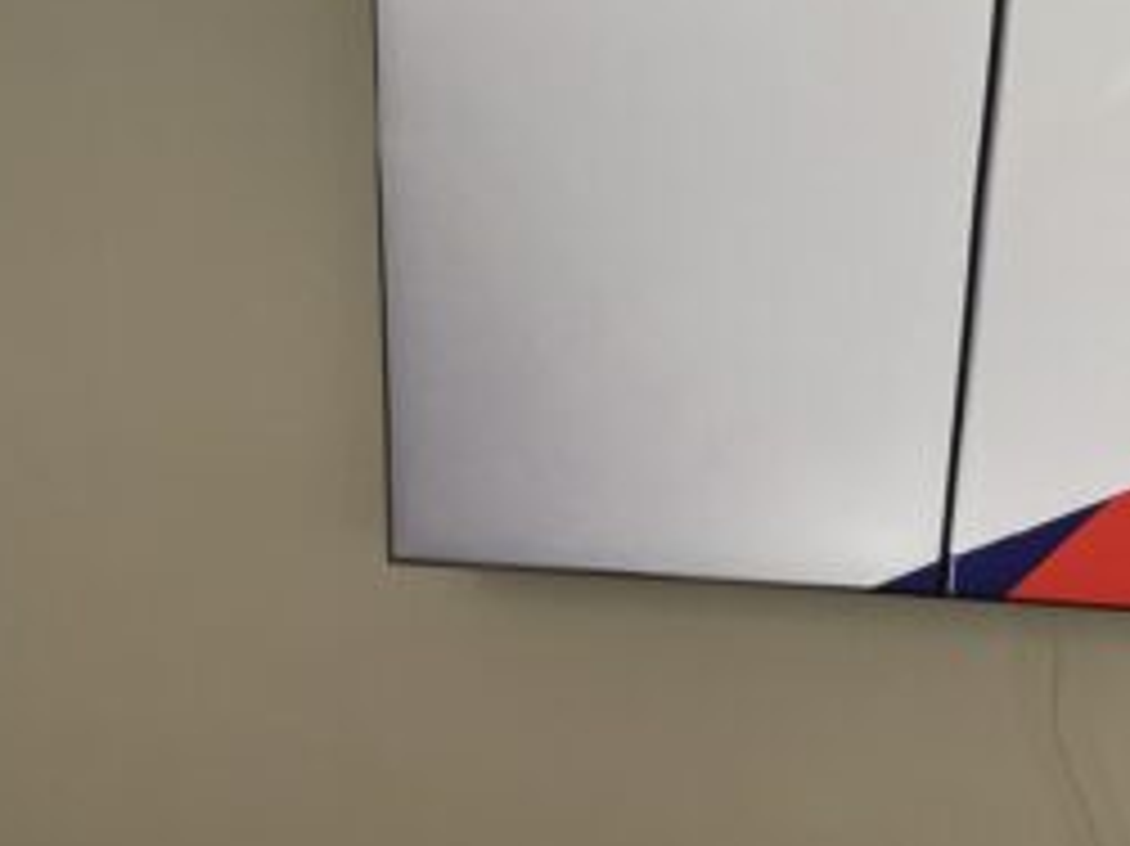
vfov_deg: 17.6
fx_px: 2708
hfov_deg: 20.4
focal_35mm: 83
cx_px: 1670
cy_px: 140
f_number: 1.6
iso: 64
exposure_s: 1/100
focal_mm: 4.2
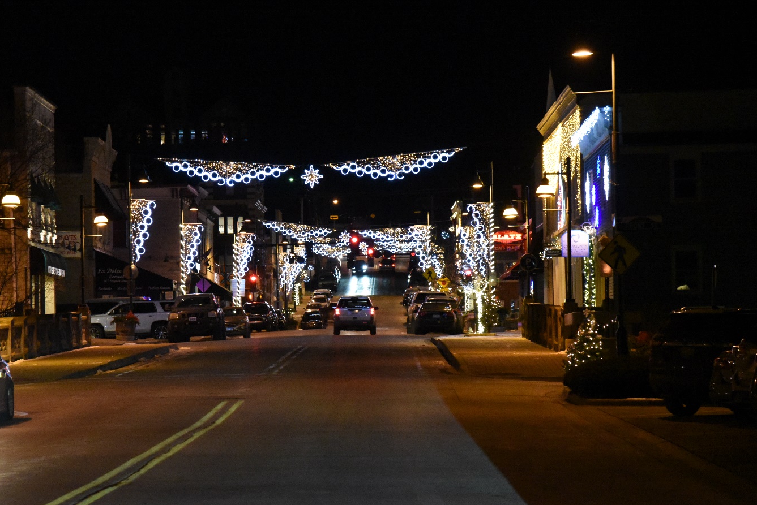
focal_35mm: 134
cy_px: 271
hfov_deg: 15.3
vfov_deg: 10.2
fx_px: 2819
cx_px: 321
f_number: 5
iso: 12800
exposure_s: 1/100
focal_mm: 112
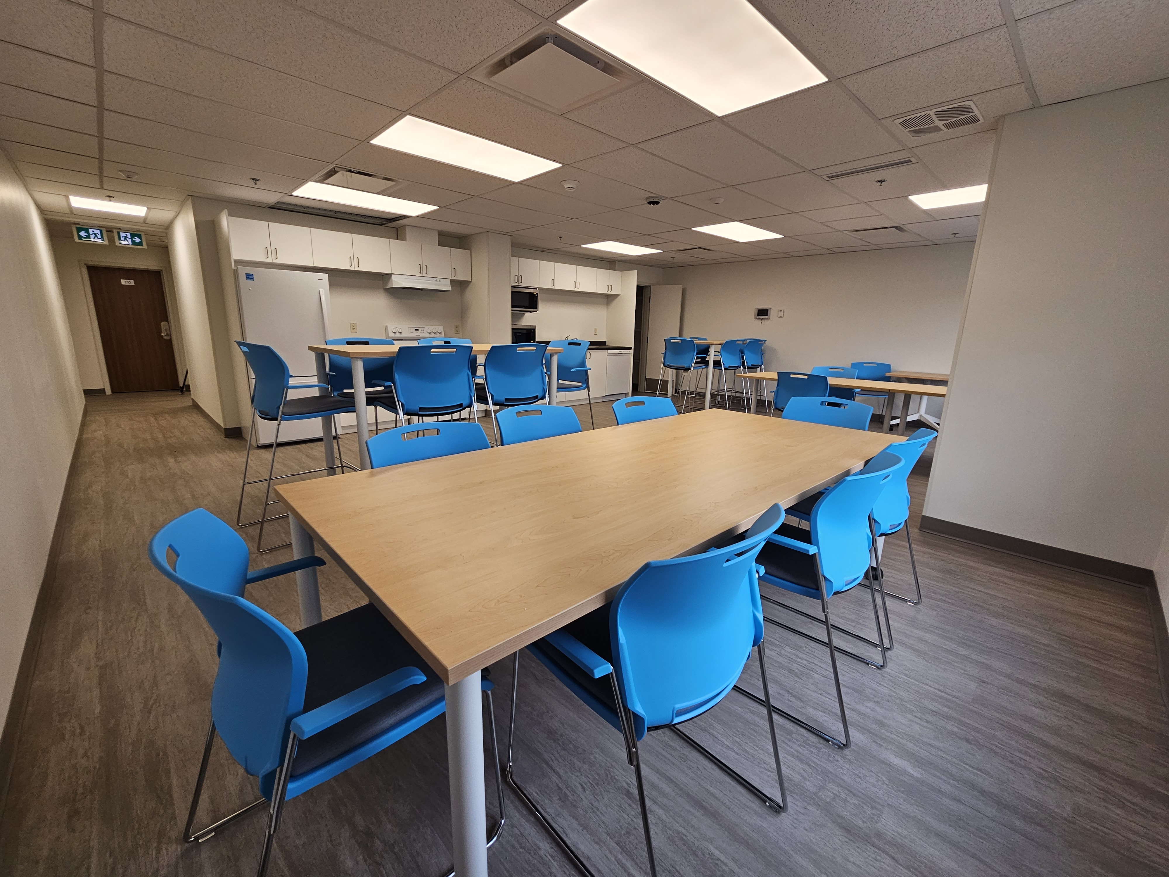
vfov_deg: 89.9
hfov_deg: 106.2
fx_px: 439
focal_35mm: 13
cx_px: 584
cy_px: 438
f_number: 2.2
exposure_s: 1/120
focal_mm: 2.2
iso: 80
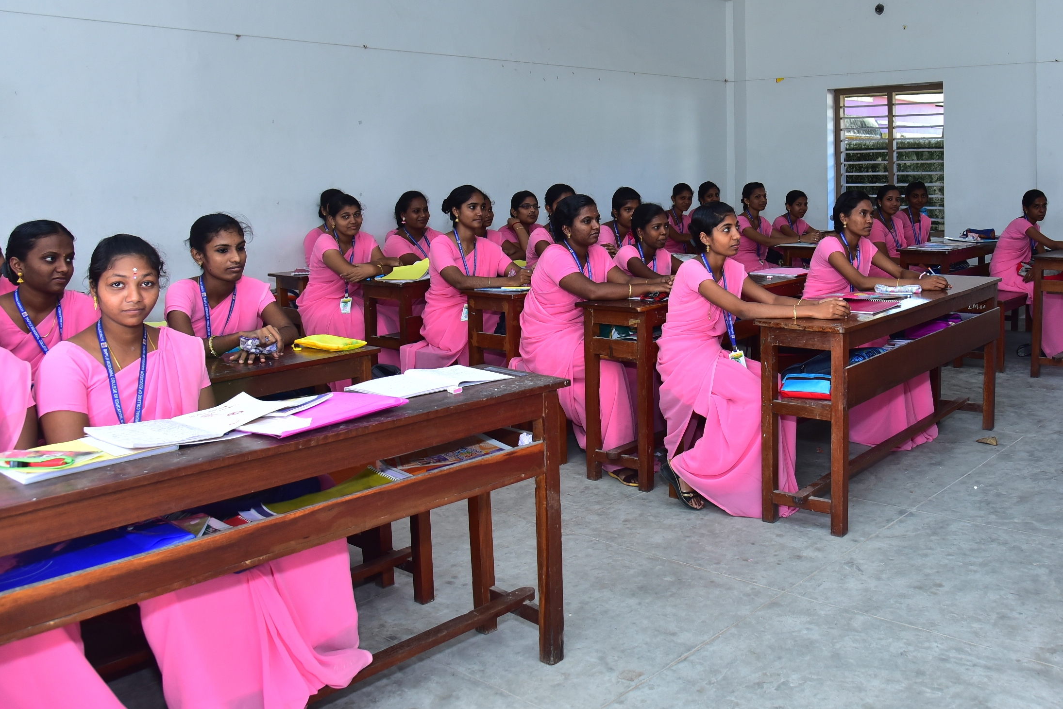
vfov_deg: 39.4
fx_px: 974
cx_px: 683
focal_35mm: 33
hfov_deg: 56.3
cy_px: 230
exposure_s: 1/125
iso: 500
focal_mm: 24
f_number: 5
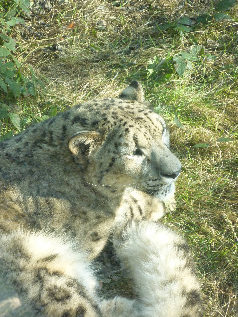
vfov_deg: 19.8
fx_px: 908
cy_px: 158
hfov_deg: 14.9
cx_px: 119
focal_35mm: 99
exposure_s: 1/80
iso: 200
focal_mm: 17.5
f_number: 5.7
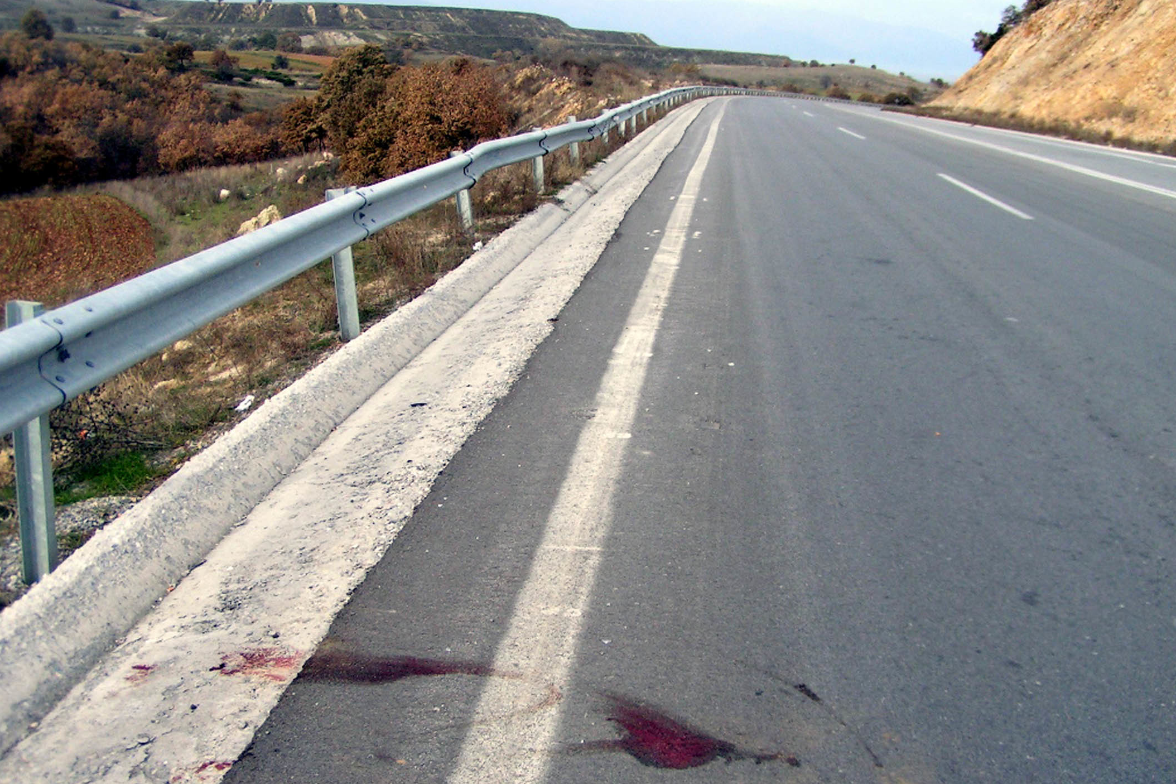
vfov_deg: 33.4
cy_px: 423
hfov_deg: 48.5
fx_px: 1306
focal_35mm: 40
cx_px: 594
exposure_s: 1/500
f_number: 4
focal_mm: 5.8
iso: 100
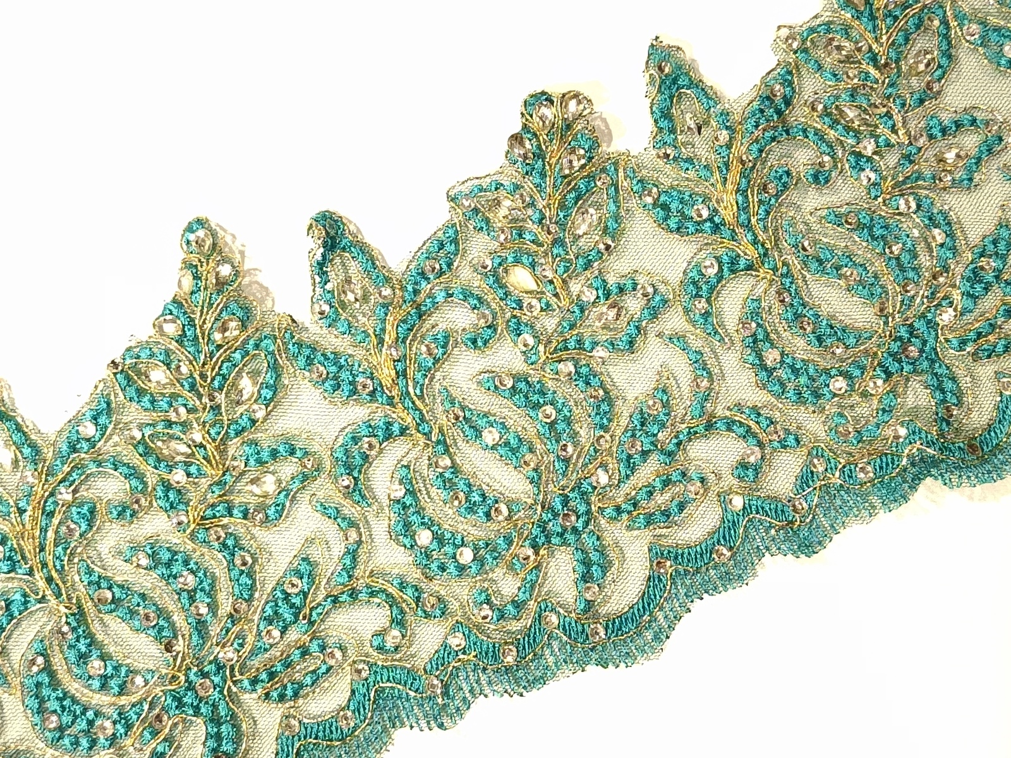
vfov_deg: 25.2
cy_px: 379
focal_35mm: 58
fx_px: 1694
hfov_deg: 33.2
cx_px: 506
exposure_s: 1/1402
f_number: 1.6
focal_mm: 6.57
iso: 2000
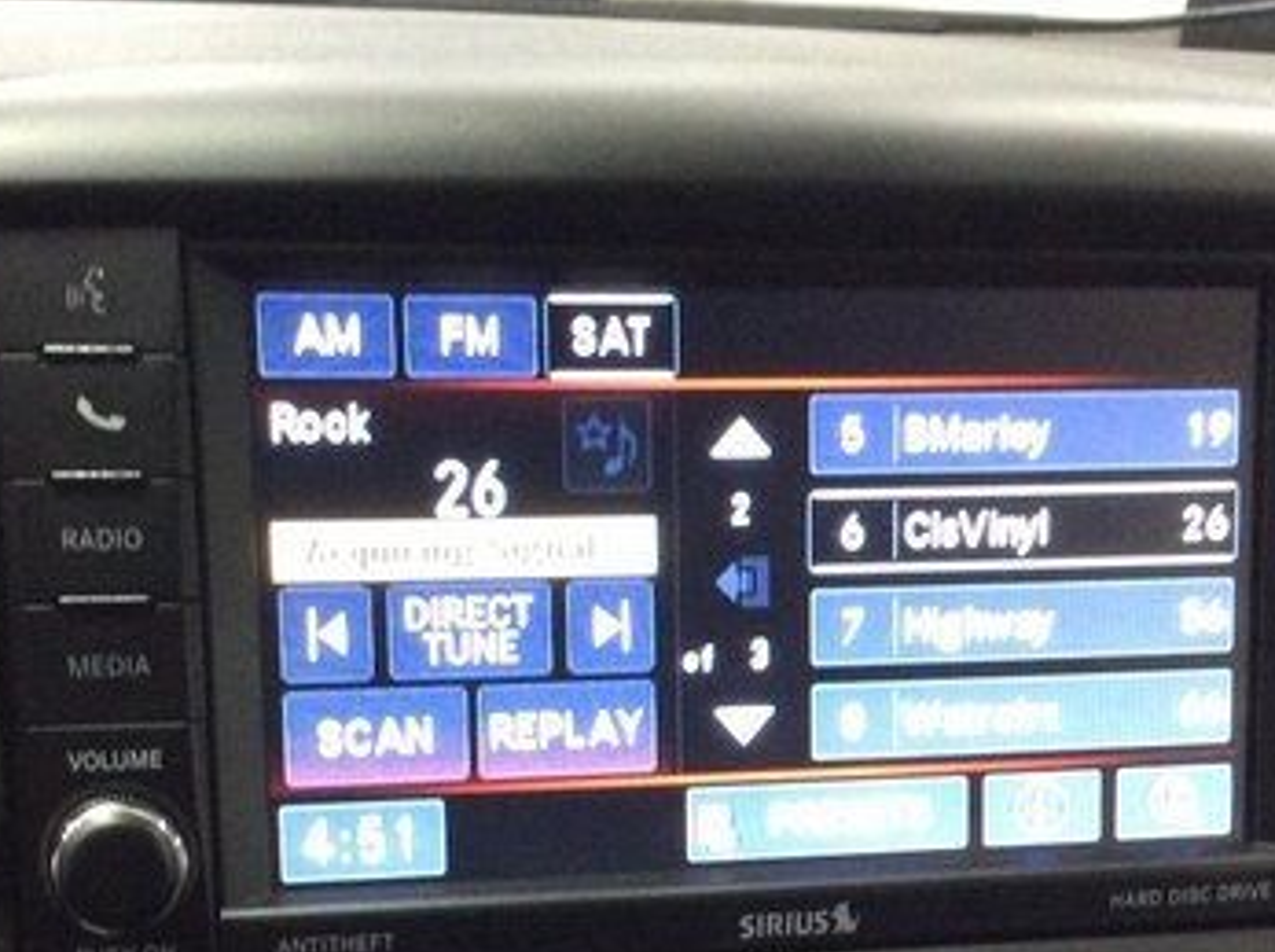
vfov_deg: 24.0
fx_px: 2169
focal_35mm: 59
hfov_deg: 32.7
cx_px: 592
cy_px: 867
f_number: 2.4
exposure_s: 1/24
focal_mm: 3.3
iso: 250
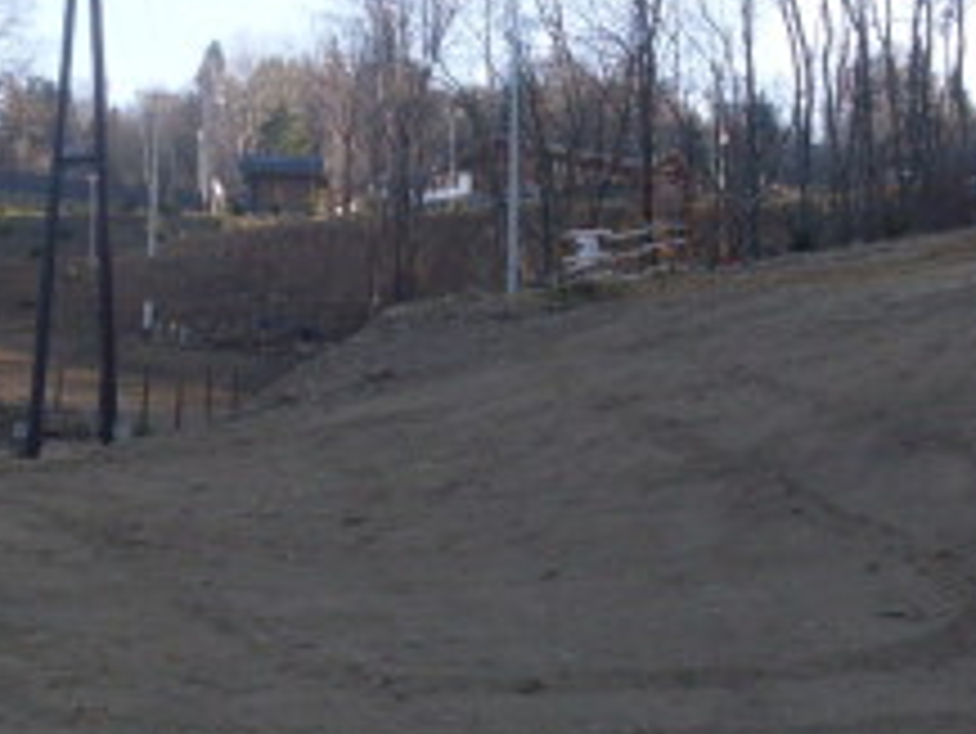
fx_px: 2370
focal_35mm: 84
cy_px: 311
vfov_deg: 17.6
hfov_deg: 22.9
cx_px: 180
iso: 80
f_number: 2.8
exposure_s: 1/500
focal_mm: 6.3
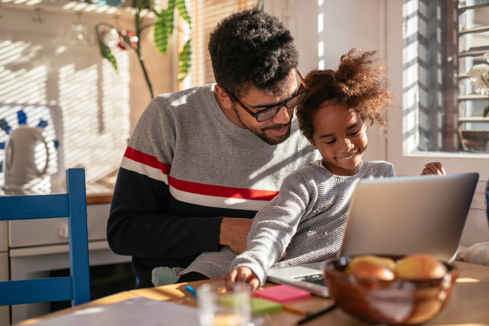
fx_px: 679
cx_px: 244
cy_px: 163
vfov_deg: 27.0
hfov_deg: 39.6
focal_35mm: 50
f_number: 2
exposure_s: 1/800
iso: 100
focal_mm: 50
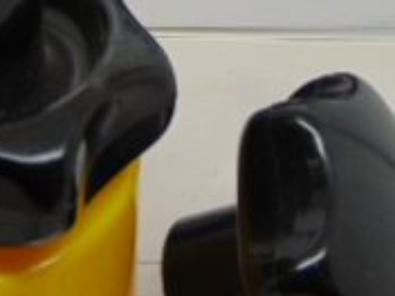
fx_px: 1038
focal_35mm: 91
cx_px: 74
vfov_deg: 16.0
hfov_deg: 21.3
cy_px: 13
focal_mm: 4.5
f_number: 3
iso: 80
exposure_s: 1/50
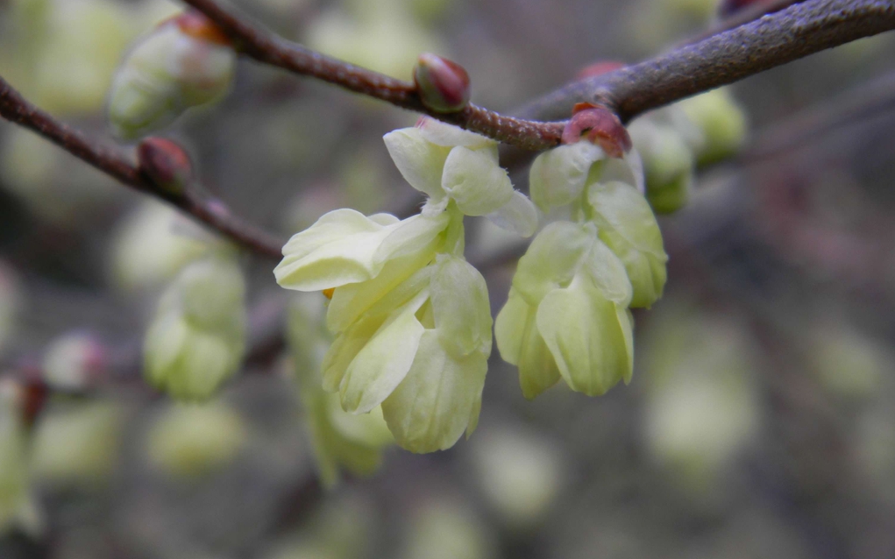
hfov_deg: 17.7
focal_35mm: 118
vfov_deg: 11.1
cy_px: 256
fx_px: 2878
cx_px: 448
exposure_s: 1/30
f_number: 5
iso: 118
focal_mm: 26.8
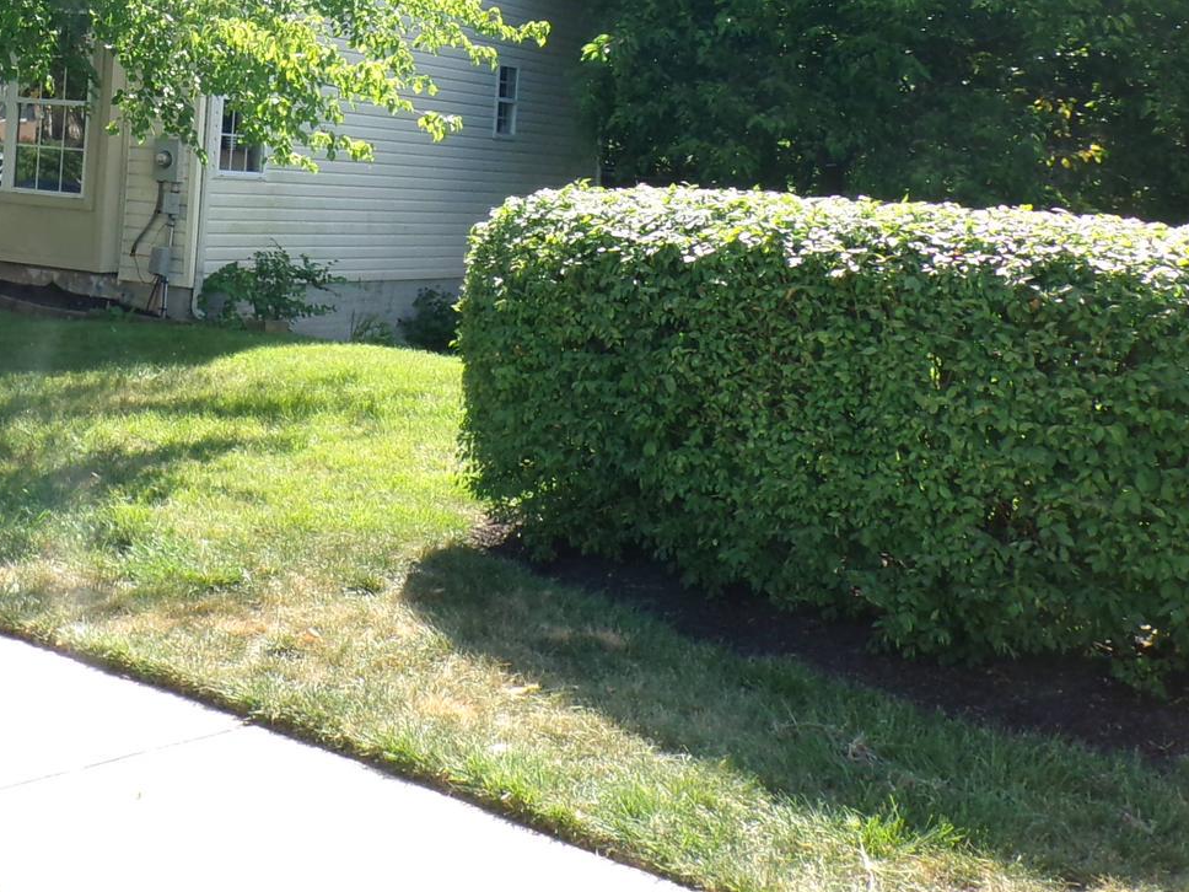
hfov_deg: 32.9
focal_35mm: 55
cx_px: 90
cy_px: -42
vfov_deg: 25.0
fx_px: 1889
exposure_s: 1/70
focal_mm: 4.7
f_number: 7.52
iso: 100
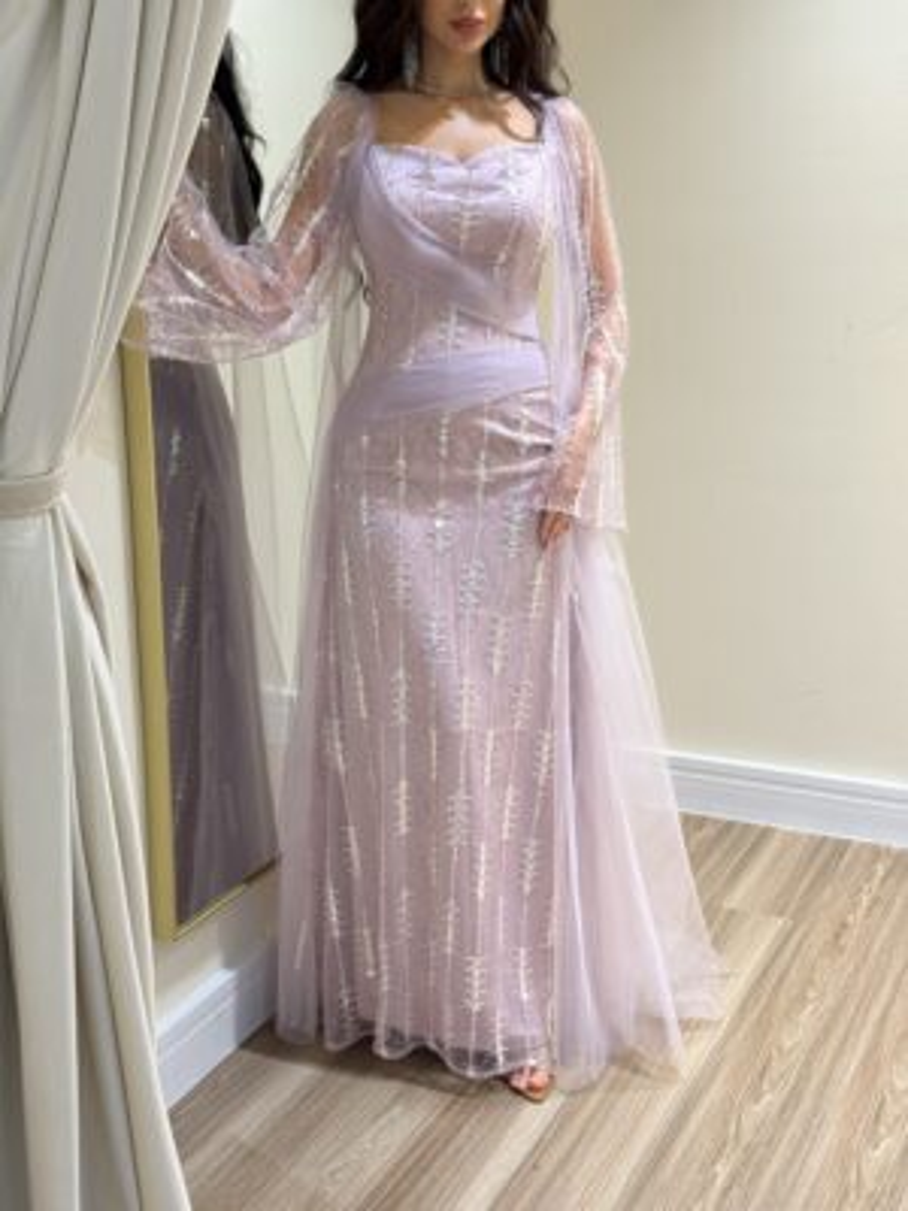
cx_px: 454
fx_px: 1679
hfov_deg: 30.3
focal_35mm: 48
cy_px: 606
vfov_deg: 39.7
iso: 80
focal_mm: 6.76
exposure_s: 1/100
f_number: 1.78
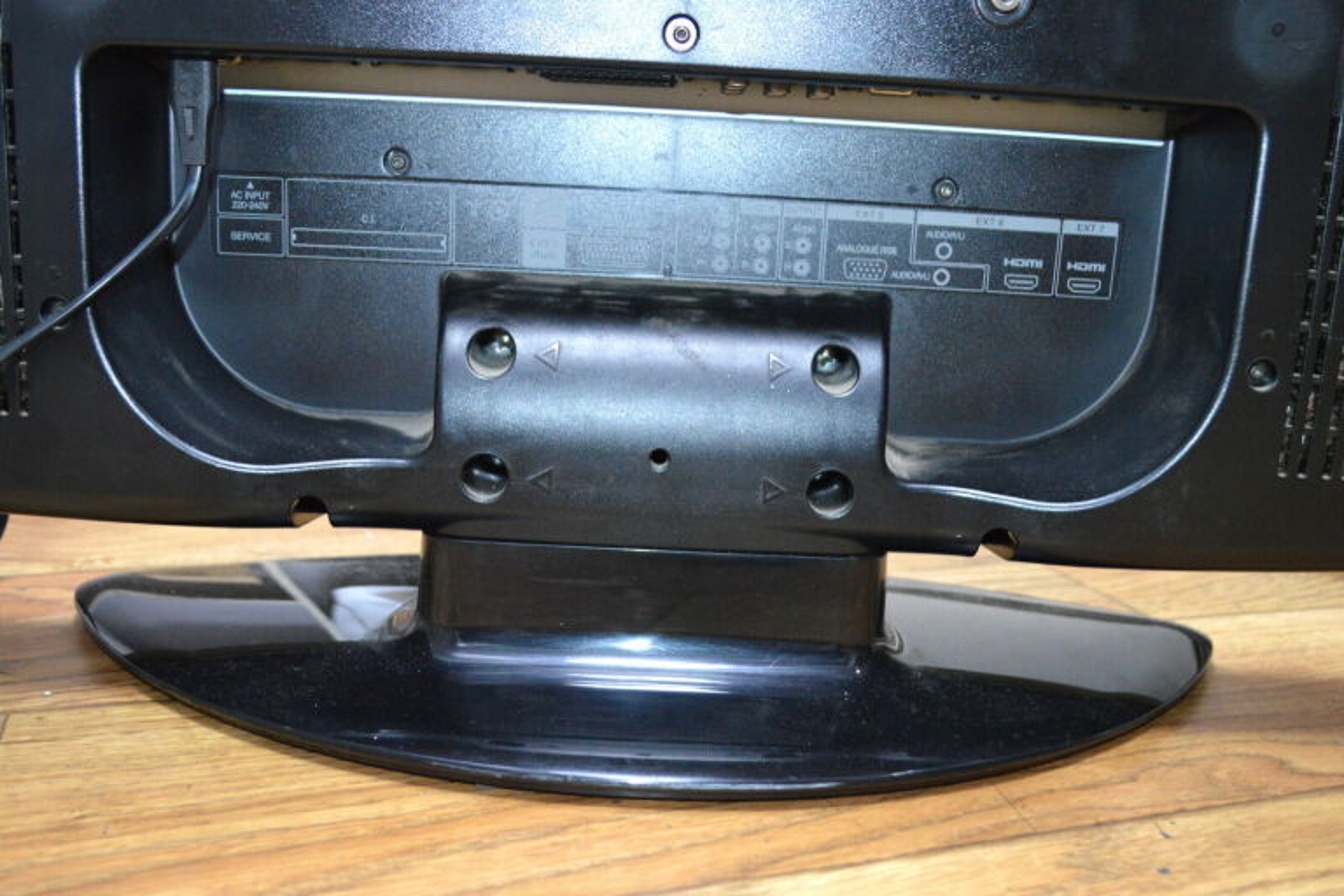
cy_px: 448
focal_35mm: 33
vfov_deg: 40.0
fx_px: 1232
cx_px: 672
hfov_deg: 57.2
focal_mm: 22
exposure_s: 1/60
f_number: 4
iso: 2200
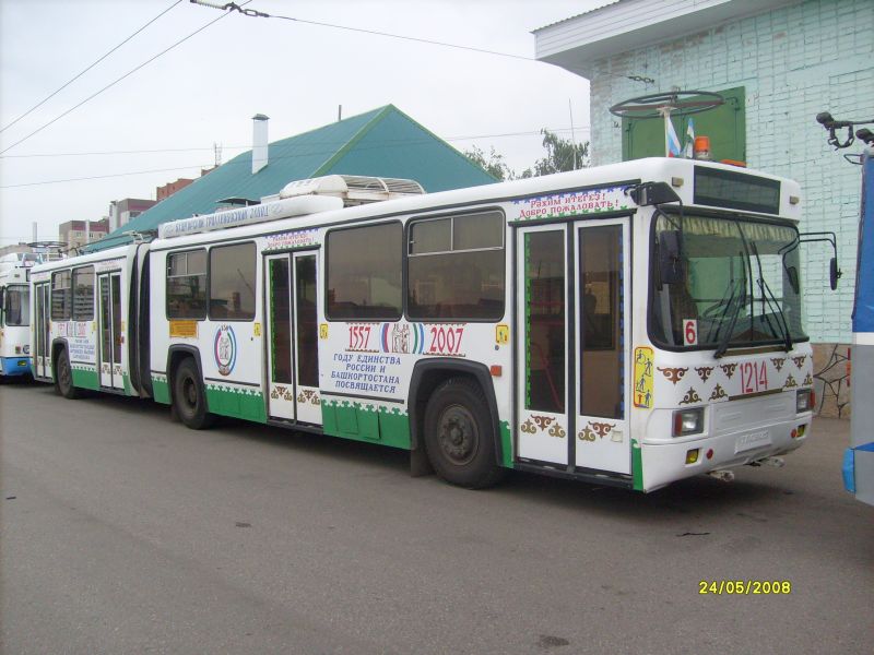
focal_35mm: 35
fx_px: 884
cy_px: 328
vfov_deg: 40.7
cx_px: 437
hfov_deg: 52.6
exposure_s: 1/250
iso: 80
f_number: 2.8
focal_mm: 5.8
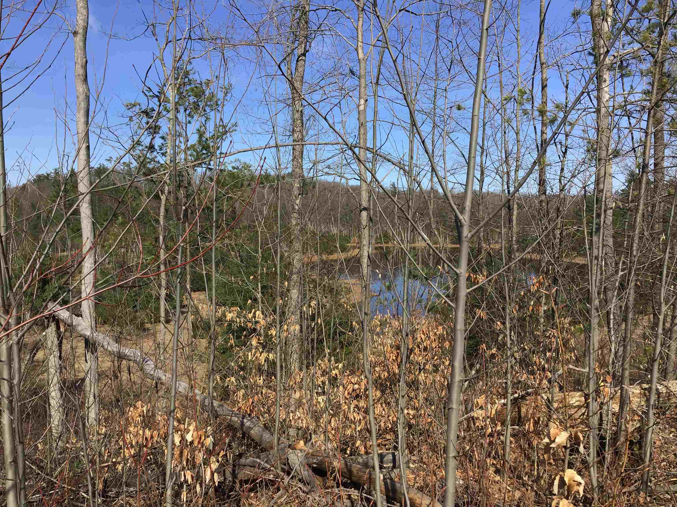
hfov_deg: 58.4
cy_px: 254
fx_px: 606
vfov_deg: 45.4
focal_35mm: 31
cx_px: 338
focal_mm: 3.3
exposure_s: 1/1235
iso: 25
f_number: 2.4
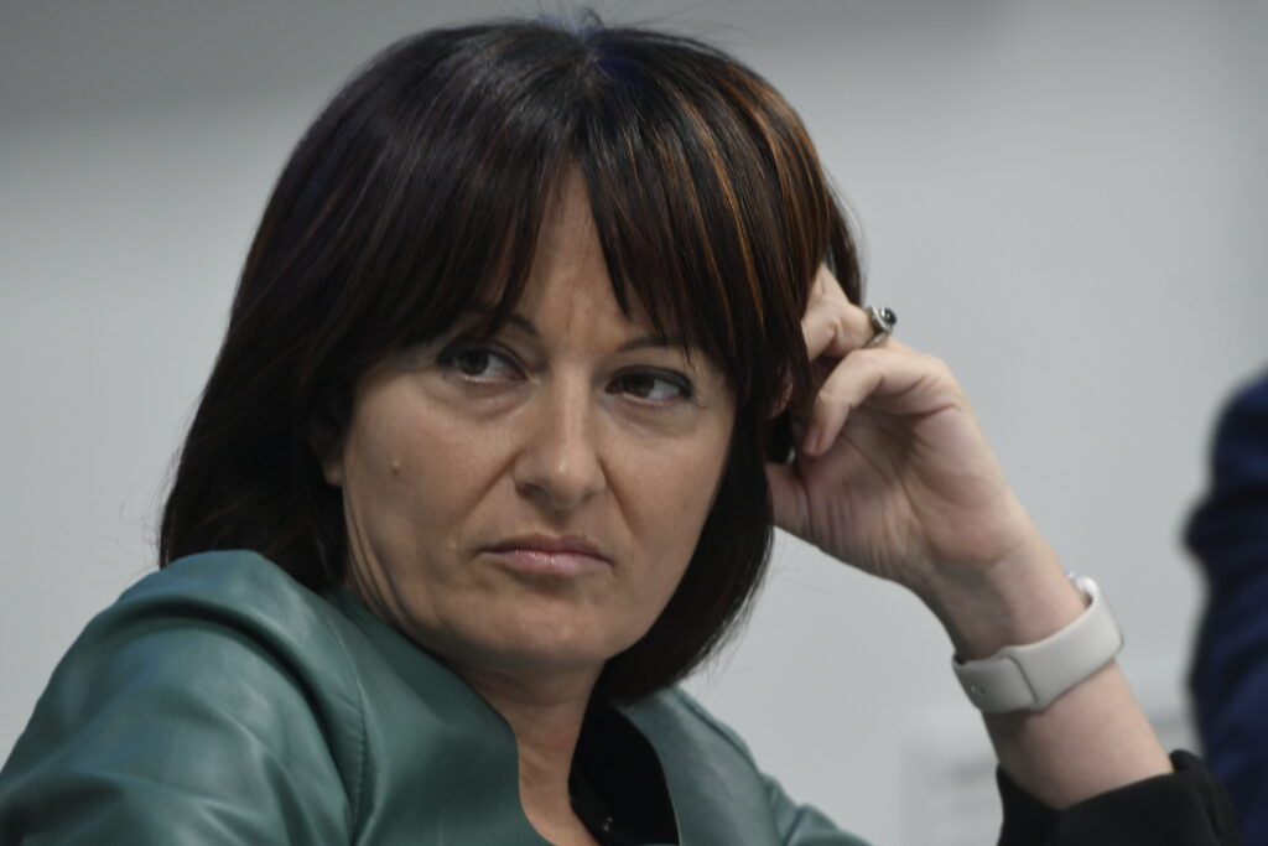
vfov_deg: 4.6
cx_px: 634
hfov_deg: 6.9
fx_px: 10567
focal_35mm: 300
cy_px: 423
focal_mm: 200
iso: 1600
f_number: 3.2
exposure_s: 1/160
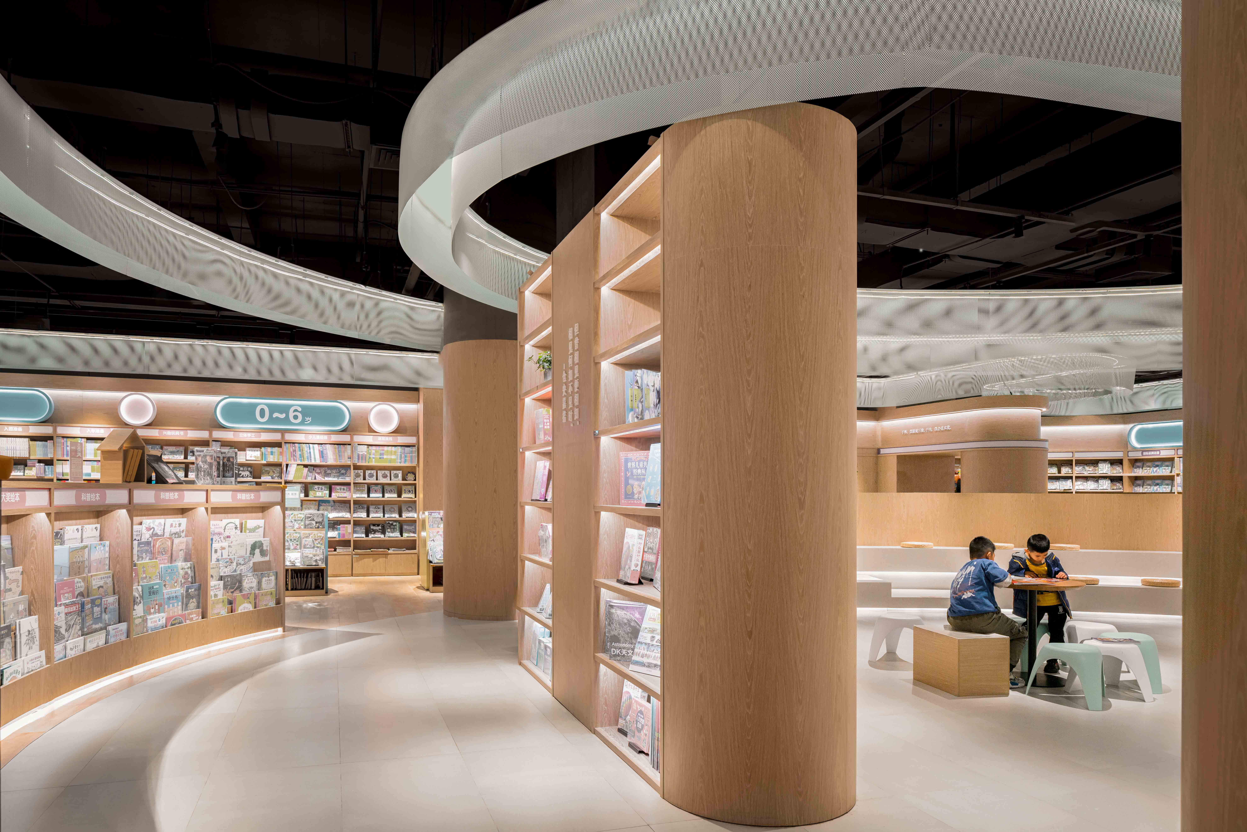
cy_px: 416
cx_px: 624
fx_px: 831
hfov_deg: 73.7
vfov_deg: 53.2
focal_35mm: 24
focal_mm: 24
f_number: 11
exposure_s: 1/20
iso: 100
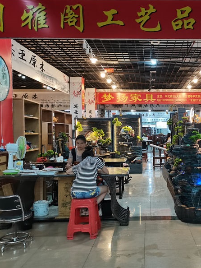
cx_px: 157
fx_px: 271
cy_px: 133
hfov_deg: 39.3
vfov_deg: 52.6
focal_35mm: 35
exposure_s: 1/100
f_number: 1.8
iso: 320
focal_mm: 5.58
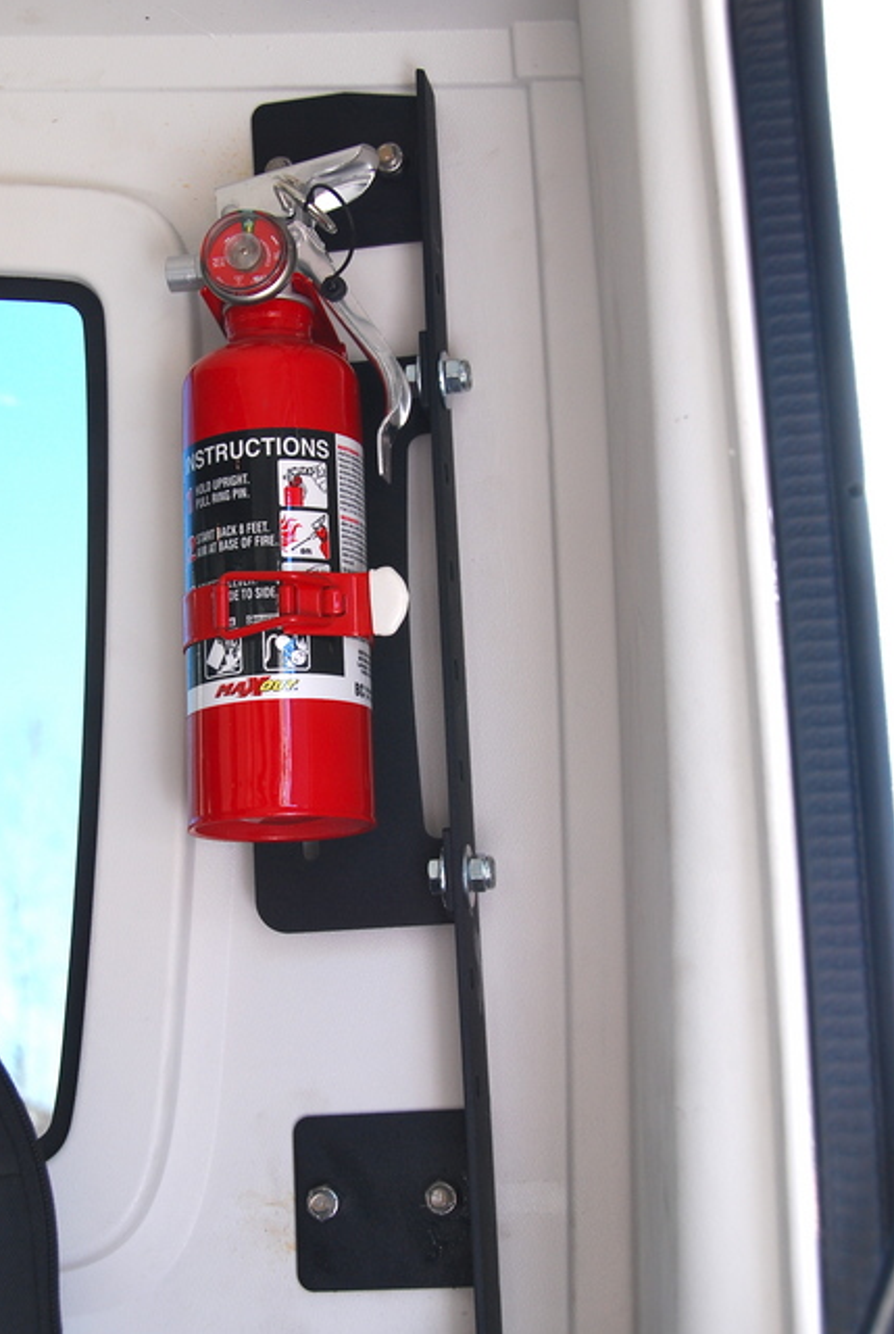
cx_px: 363
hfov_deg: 22.7
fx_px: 2226
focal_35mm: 60
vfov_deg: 33.3
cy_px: 673
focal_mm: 32
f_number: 5
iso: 200
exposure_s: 1/100
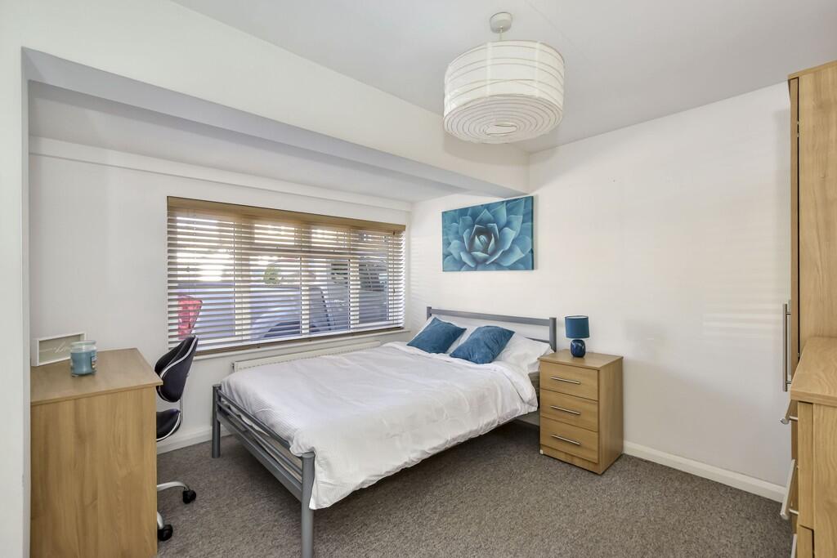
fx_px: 349
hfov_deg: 100.4
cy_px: 279
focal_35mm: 15
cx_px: 418
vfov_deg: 77.3
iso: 640
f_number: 8
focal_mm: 10
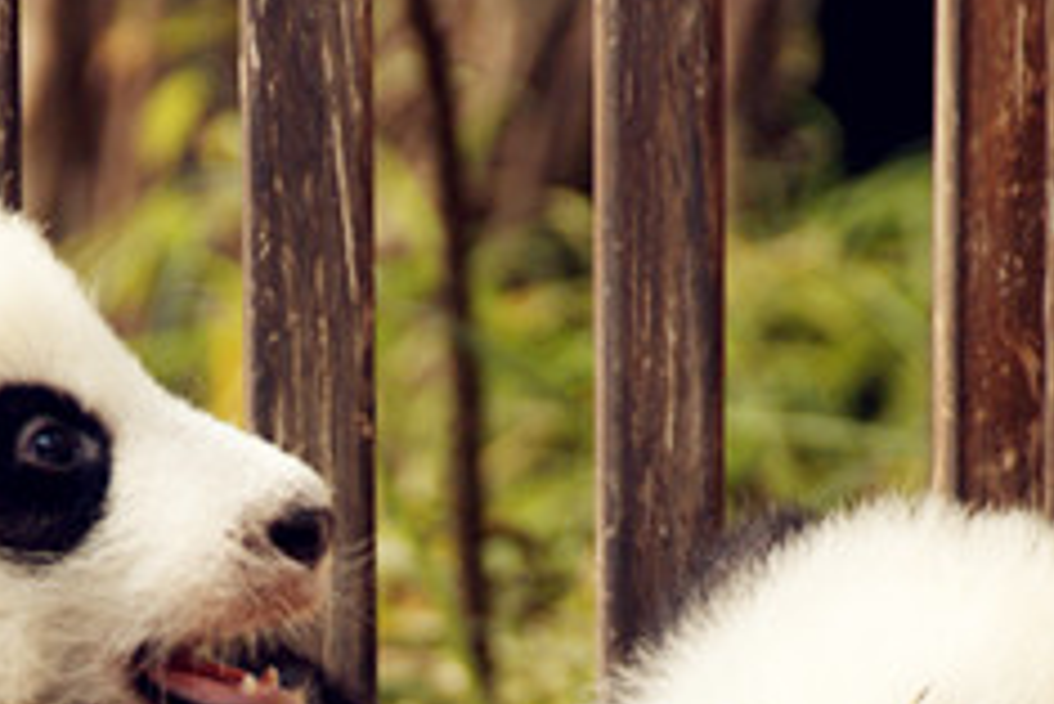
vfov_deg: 2.7
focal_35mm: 516
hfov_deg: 4.0
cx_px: 152
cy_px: 841
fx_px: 15124
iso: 200
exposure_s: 1/200
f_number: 5.6
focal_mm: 135
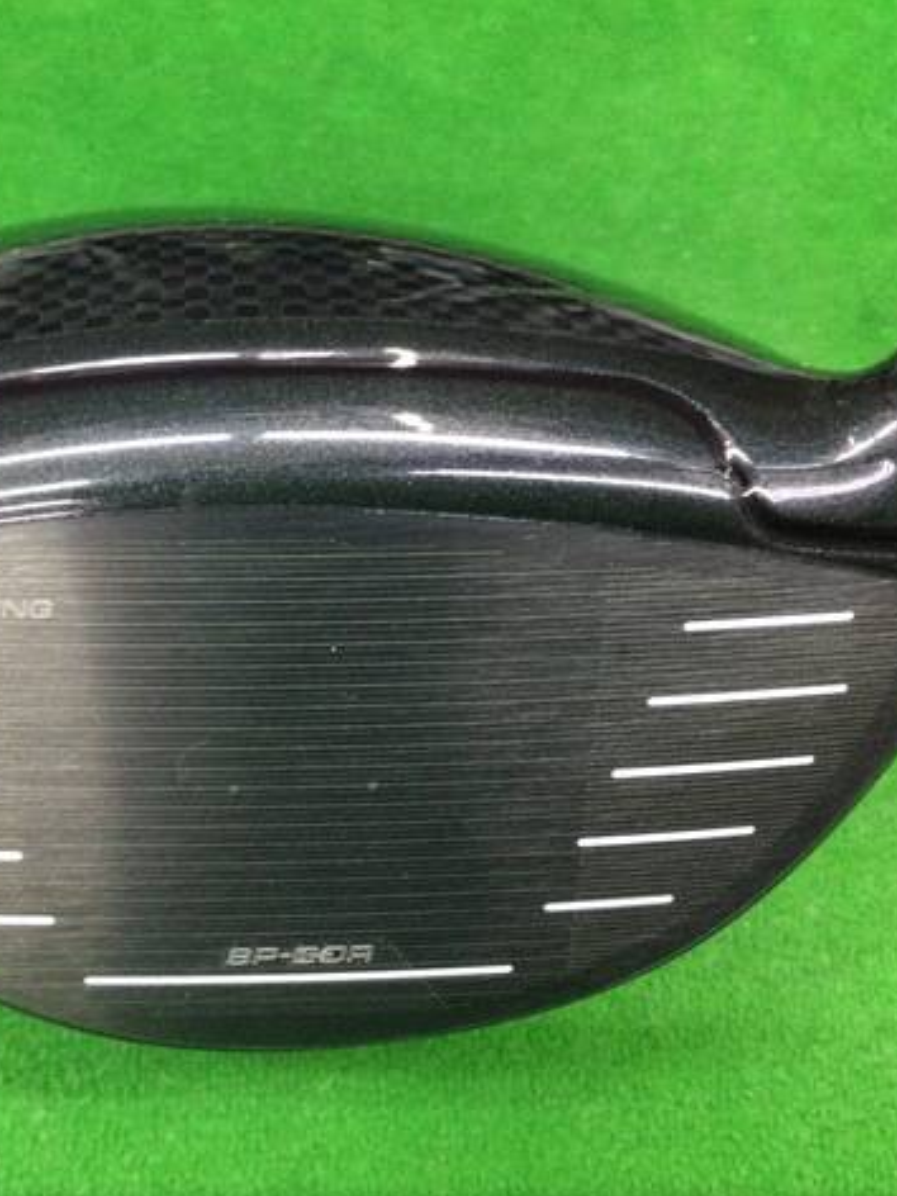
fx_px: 1451
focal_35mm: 42
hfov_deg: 33.8
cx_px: 246
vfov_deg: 44.8
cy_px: 603
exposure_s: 1/20
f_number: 2.4
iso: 200
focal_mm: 3.3
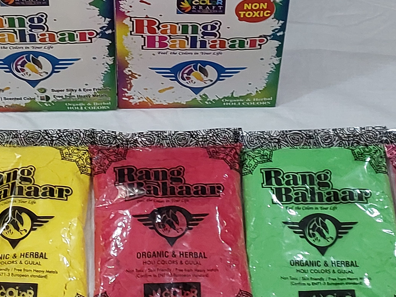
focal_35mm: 62
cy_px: 76
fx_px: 709
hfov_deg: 31.1
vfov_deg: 23.4
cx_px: 161
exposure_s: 1/50
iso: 200
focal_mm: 5.32
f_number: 1.8
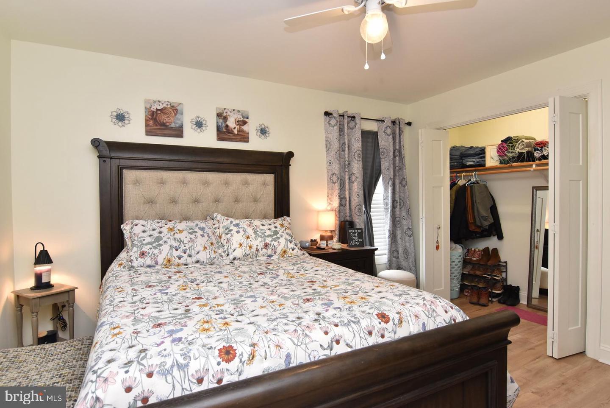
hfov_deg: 85.4
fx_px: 331
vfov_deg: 63.3
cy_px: 204
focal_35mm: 20
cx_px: 305
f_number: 7.1
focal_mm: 13
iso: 800
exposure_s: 1/40
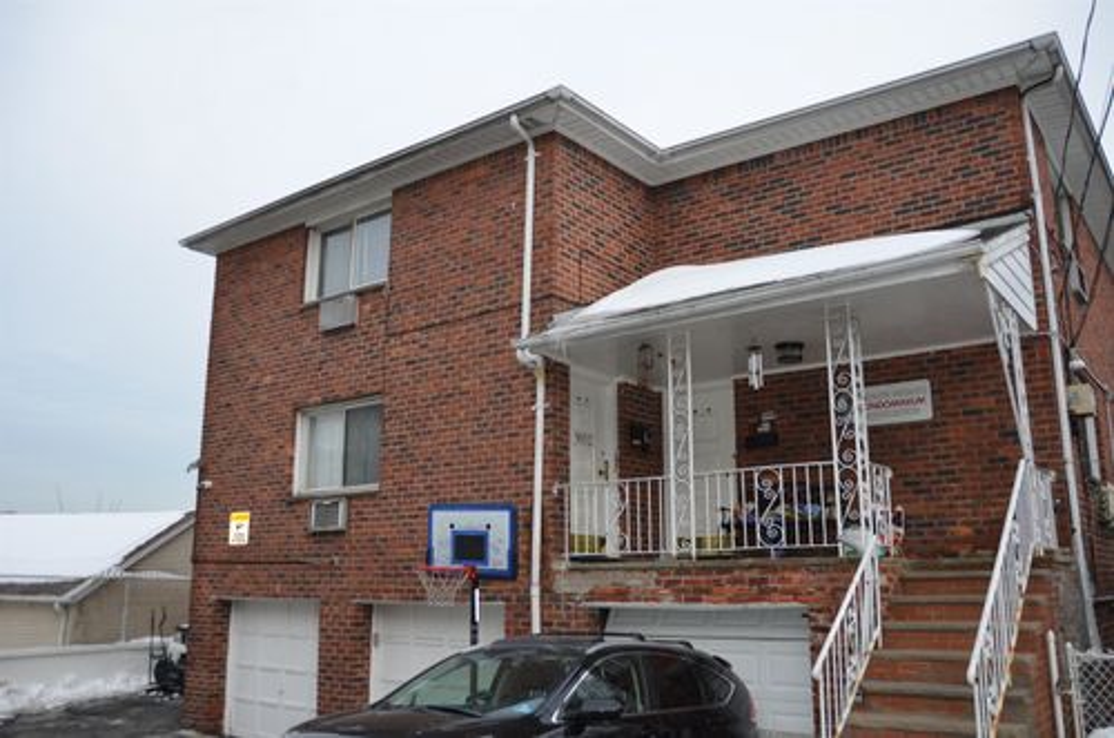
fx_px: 926
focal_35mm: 30
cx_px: 557
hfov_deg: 62.0
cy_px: 369
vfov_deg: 43.4
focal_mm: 20
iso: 200
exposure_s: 1/250
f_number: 3.5
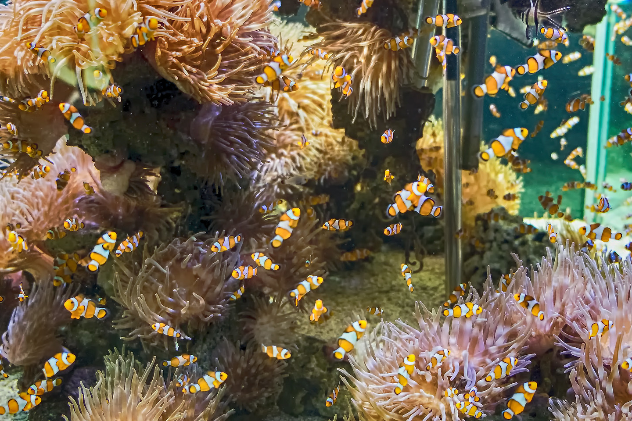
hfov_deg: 43.3
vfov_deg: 29.9
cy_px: 207
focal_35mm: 45
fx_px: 790
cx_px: 395
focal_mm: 18
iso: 2000
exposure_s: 1/60
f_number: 2.8
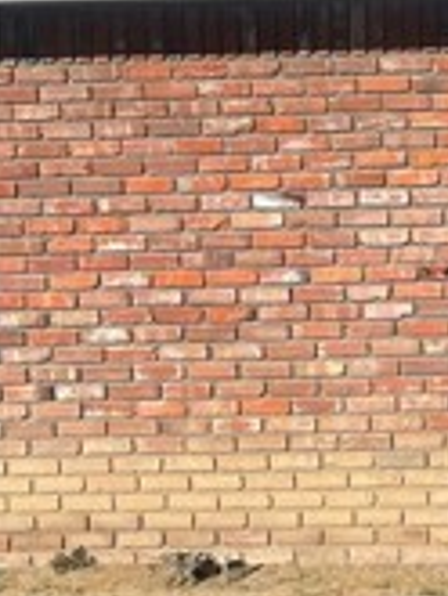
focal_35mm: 101
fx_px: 1741
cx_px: 860
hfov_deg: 13.0
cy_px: 199
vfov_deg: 19.4
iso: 32
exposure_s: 1/5128
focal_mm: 5.1
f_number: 1.6
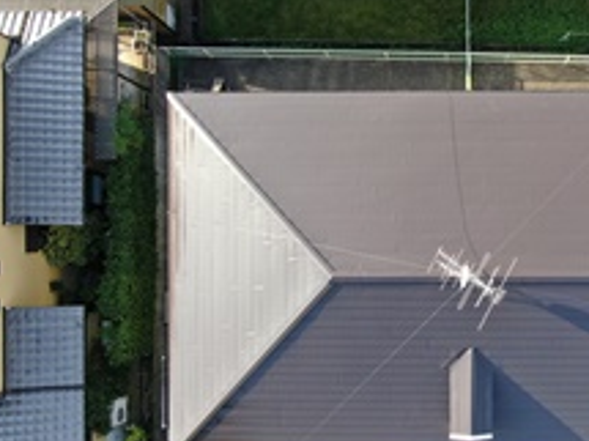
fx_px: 663
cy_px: 260
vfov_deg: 36.7
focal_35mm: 39
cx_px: 458
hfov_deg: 45.8
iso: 110
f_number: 2.8
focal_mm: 4.39
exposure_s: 1/240
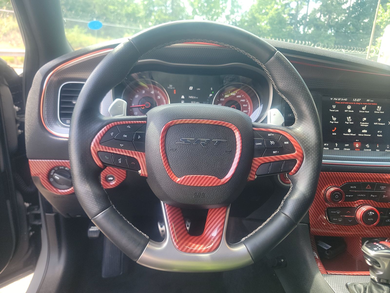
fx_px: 270
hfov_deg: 71.6
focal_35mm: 24
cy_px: 146
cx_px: 195
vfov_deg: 56.8
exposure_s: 1/59
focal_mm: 6.7
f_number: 1.8
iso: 89
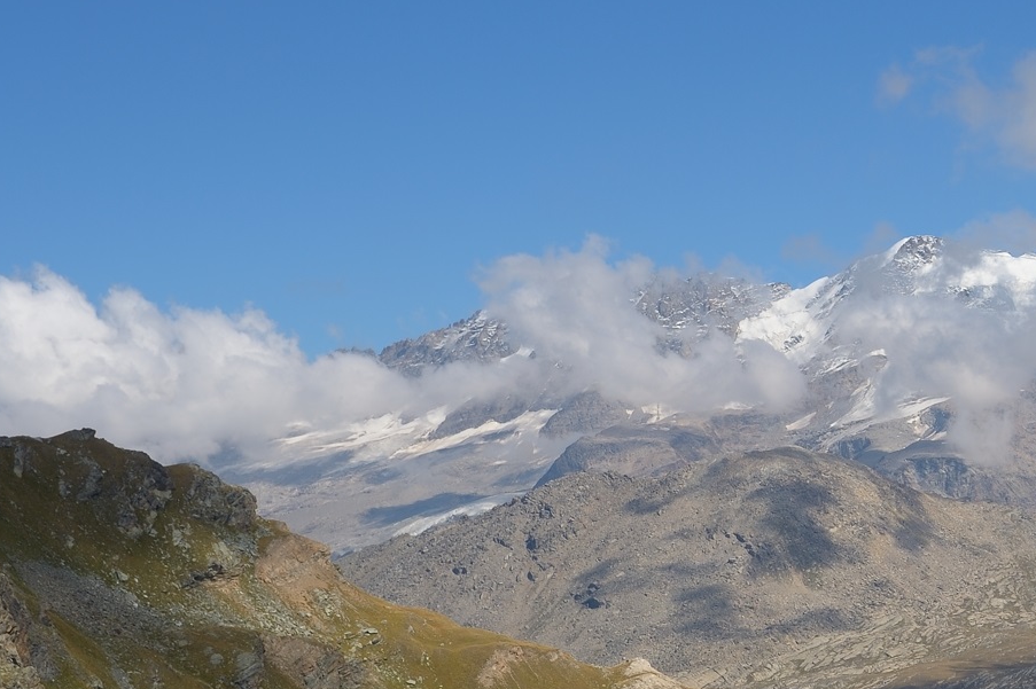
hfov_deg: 20.3
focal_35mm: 93
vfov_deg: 14.6
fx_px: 2675
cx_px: 1291
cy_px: 537
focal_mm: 35
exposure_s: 1/320
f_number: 10
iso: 100
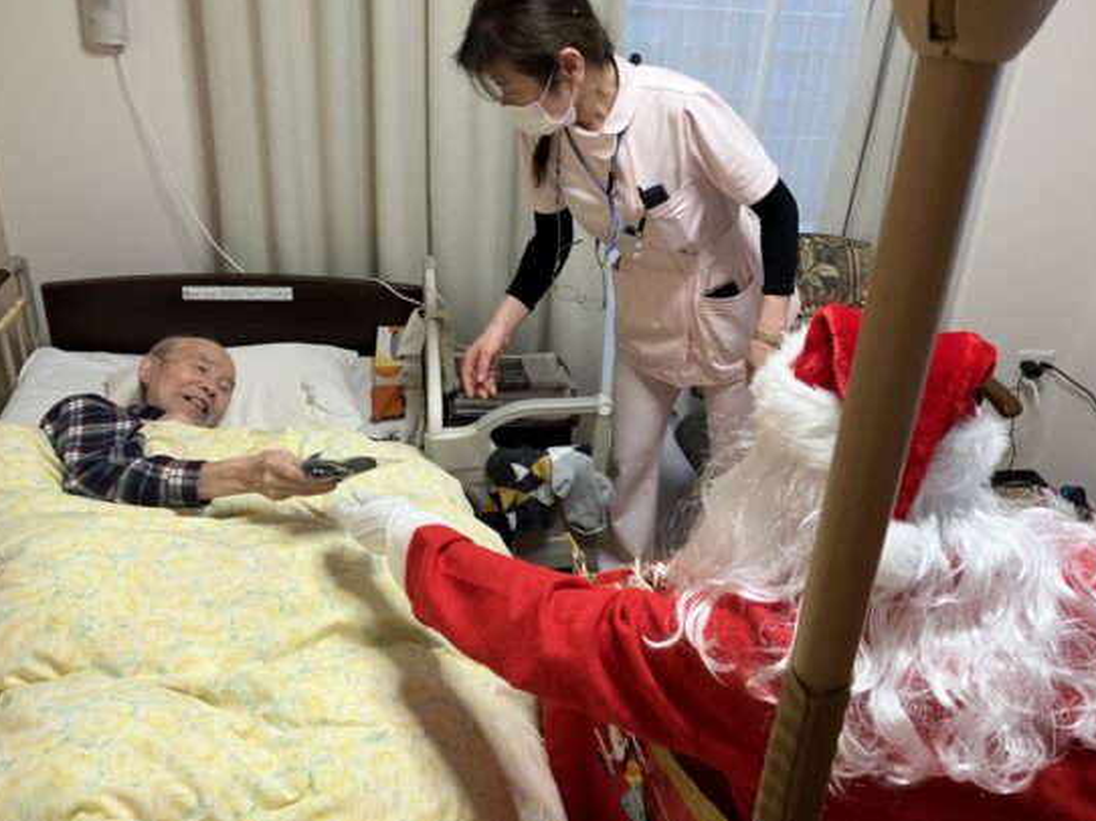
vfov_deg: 45.3
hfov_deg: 58.3
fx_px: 981
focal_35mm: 31
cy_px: 368
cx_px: 595
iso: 125
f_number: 1.8
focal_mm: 3.99
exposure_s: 1/60
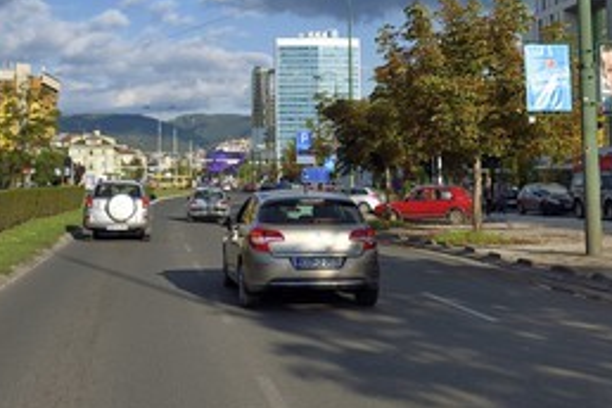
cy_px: 88
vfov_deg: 25.6
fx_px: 884
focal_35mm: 52
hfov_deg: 38.2
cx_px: 287
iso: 200
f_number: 9
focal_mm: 32
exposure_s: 1/500
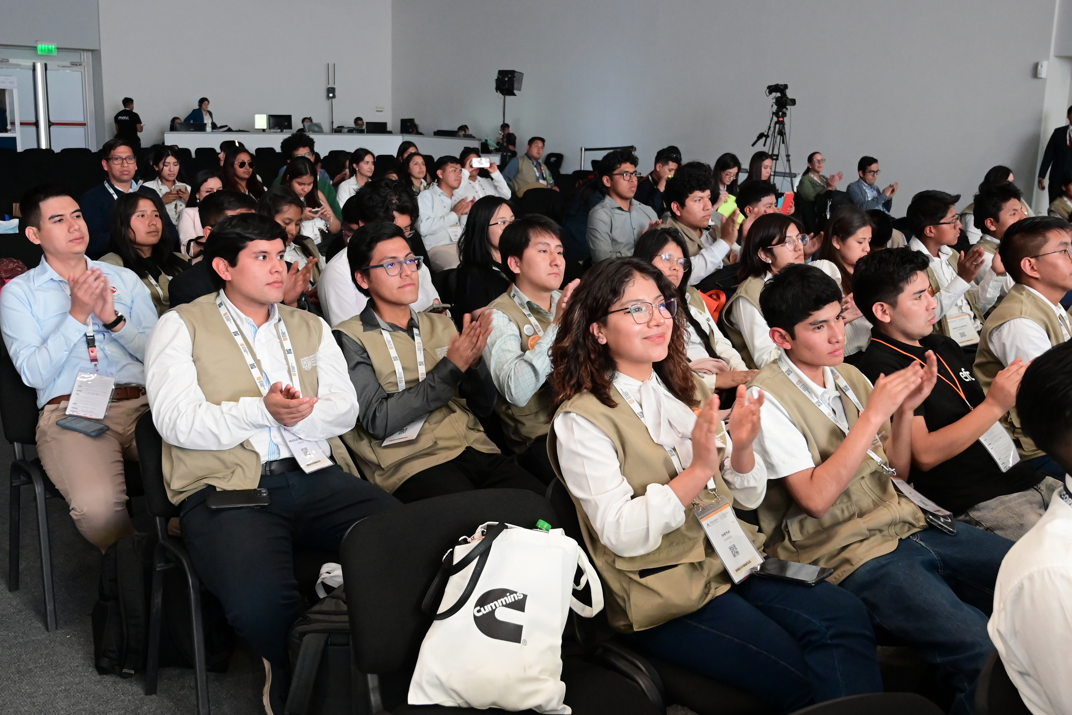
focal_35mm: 36
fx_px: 1072
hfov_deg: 53.1
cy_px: 358
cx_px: 536
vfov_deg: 36.9
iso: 6400
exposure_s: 1/100
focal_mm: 24
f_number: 4
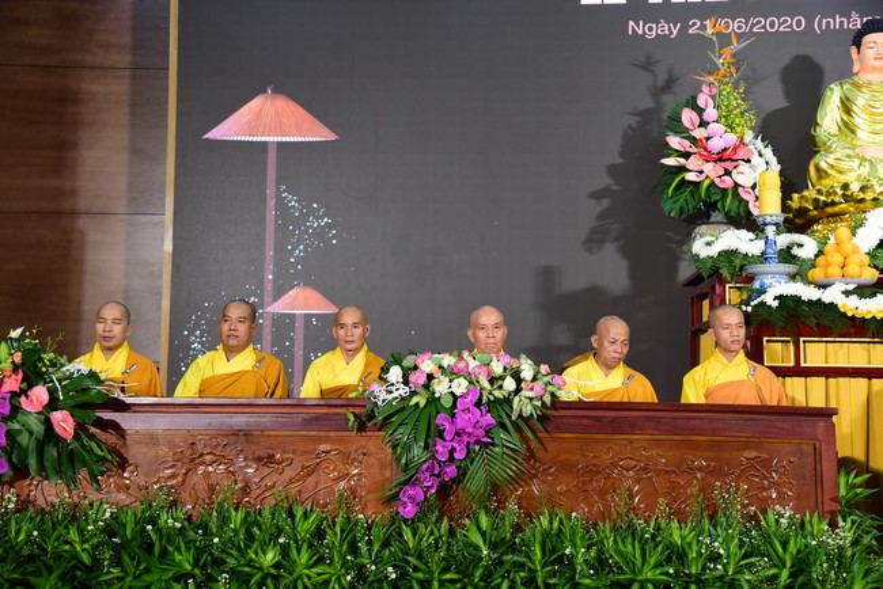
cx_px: 442
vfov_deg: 28.1
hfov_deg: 41.1
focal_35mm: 48
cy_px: 294
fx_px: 1178
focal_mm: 48
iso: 640
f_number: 4.5
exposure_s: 1/80
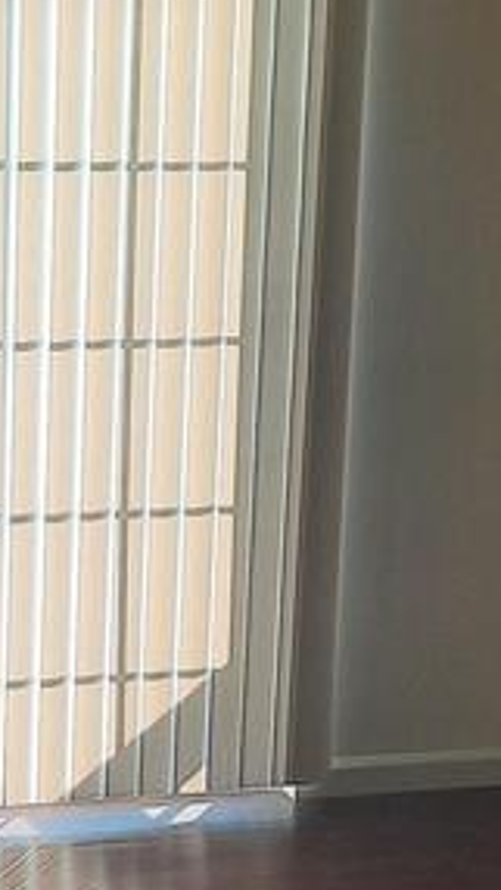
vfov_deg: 20.6
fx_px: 2431
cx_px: -6
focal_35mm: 103
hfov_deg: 11.6
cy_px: 635
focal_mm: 4.6
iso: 32
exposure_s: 1/150
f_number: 2
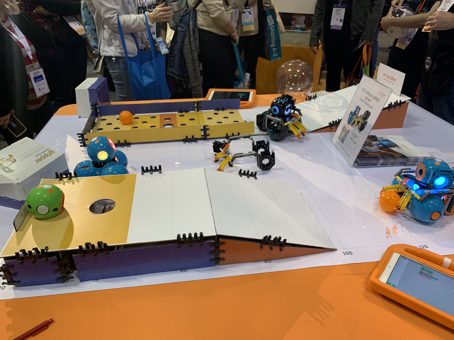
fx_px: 341
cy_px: 170
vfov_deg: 53.1
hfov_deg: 67.3
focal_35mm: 26
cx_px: 227
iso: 80
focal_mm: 4.25
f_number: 1.8
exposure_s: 1/60
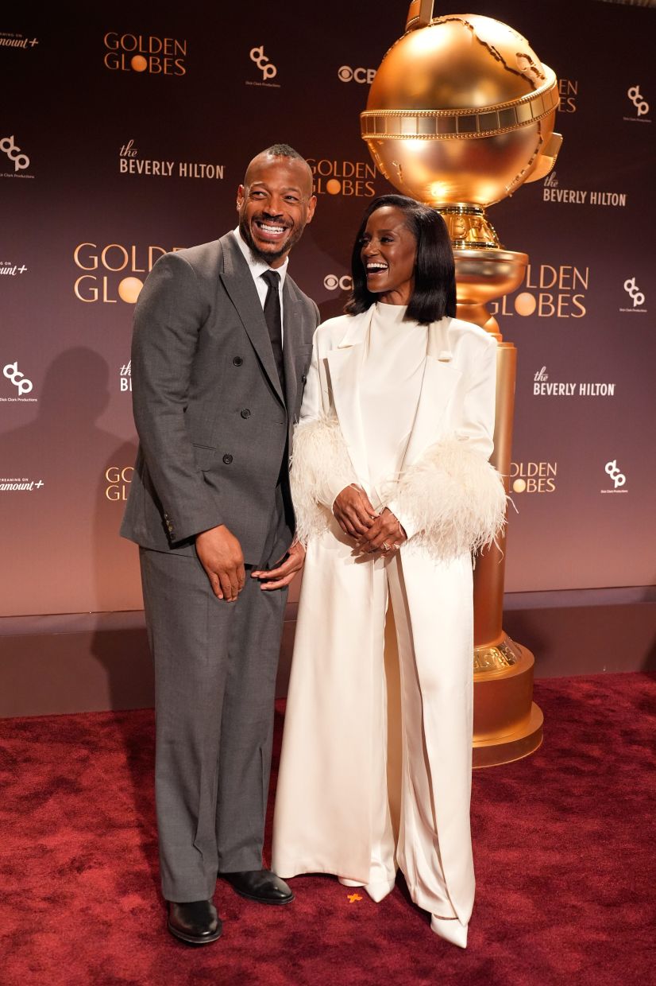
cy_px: 493
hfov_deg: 33.4
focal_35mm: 40
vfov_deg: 48.5
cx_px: 328
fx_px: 1094
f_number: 5
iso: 3200
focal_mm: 40
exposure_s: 1/160
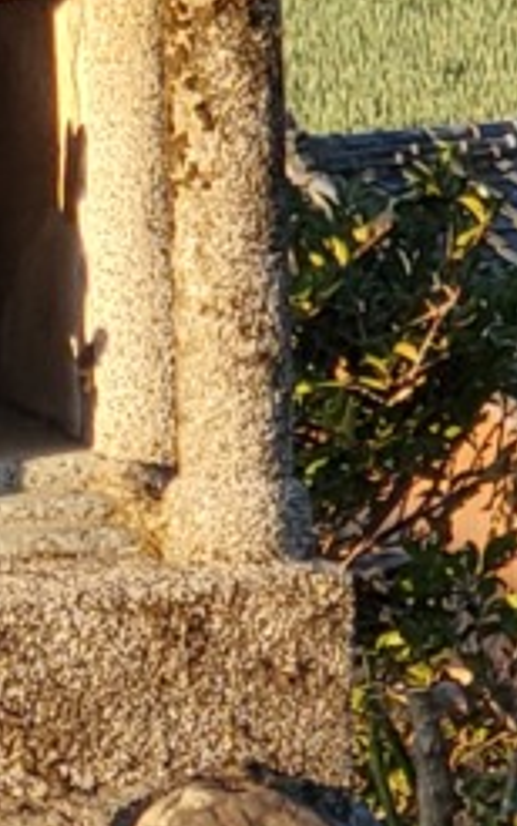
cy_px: 648
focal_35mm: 242
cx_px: -369
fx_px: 5449
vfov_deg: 8.7
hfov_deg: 5.4
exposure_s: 1/193
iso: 50
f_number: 2.4
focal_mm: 6
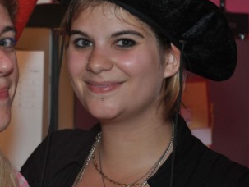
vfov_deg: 7.4
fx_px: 1453
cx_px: 61
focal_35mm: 202
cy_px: 64
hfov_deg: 9.8
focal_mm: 85
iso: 800
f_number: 5.6
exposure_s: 1/60
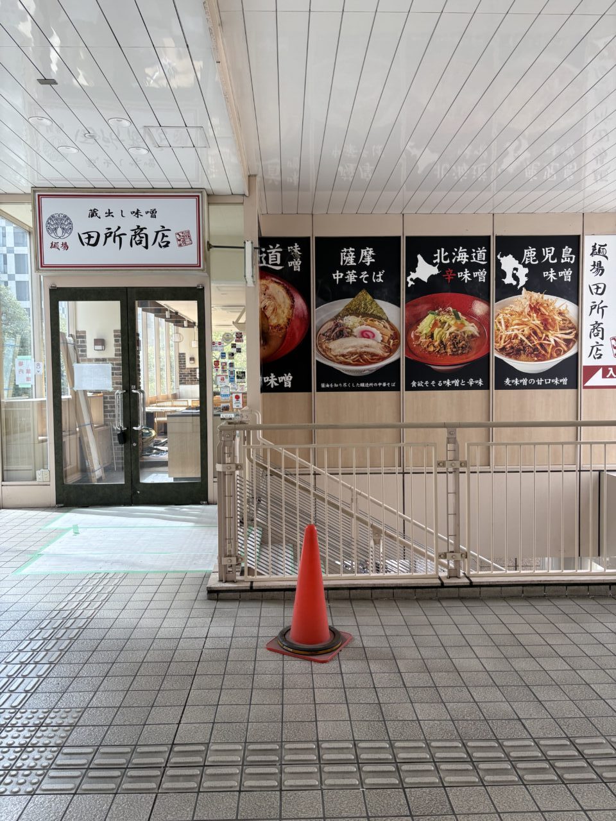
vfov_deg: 67.3
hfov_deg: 53.1
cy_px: 410
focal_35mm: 26
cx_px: 308
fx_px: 617
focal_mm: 5.96
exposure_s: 1/195
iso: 40
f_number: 1.6
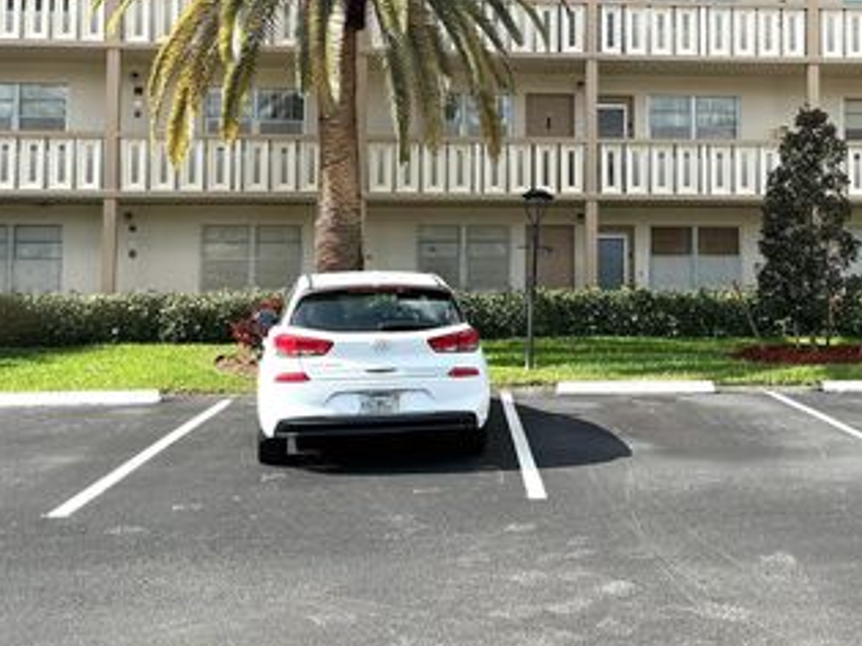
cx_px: 550
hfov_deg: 40.9
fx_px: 1145
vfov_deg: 31.1
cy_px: 193
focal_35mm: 46
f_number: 1.8
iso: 25
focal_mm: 3
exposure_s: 1/912
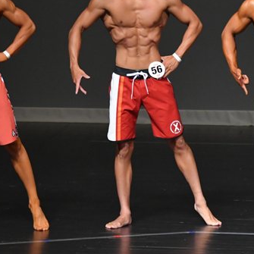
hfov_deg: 3.0
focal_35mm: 589
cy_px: 76
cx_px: 176
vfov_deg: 3.0
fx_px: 4890
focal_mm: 200
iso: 4000
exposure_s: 1/400
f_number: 5.6
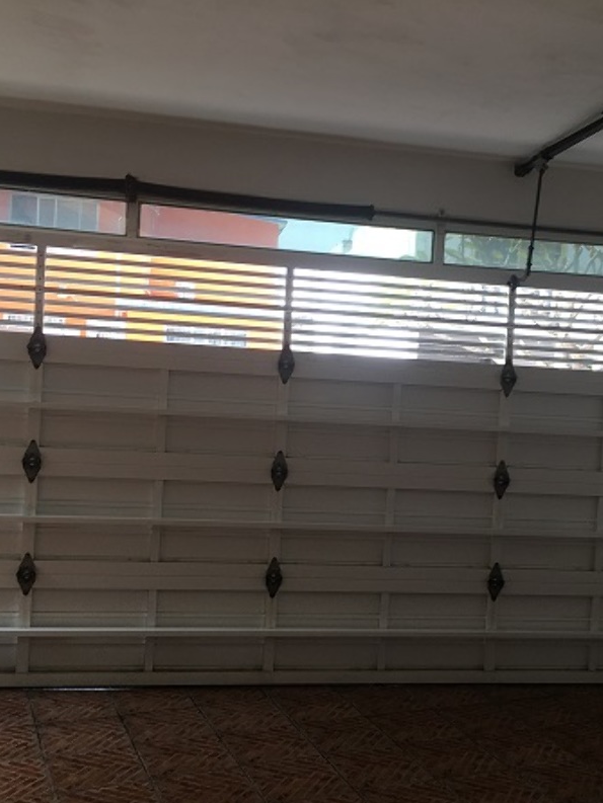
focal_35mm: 39
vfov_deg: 47.9
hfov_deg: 36.5
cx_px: 390
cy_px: 404
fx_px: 906
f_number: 2.2
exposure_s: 1/120
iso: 32
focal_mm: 4.15
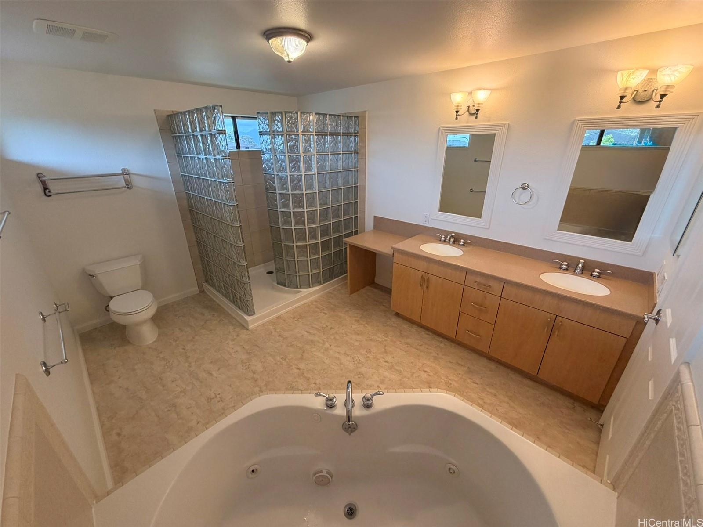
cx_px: 352
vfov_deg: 85.7
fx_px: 284
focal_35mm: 14
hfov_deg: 102.1
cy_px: 264
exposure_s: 1/120
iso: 250
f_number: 2.2
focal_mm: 2.22
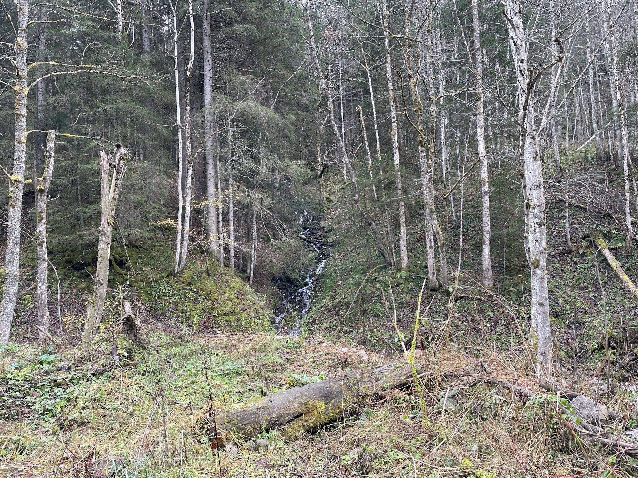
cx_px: 319
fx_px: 479
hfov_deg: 67.3
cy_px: 239
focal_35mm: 26
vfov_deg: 53.1
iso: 40
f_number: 1.6
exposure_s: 1/121
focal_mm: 4.2
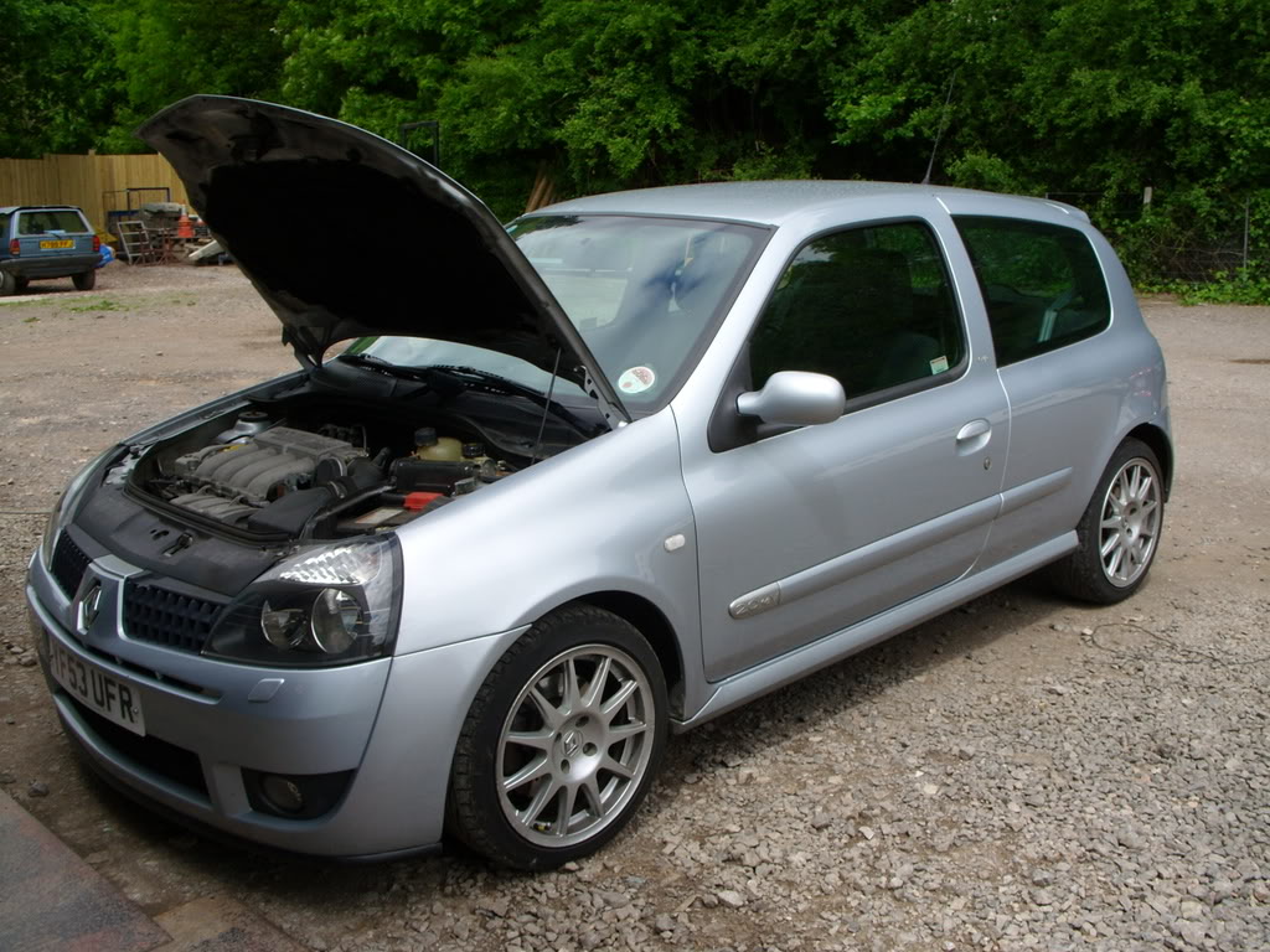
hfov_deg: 49.0
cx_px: 635
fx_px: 1394
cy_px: 476
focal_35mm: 38
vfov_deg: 37.7
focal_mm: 7.8
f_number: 5.7
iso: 50
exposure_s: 1/272
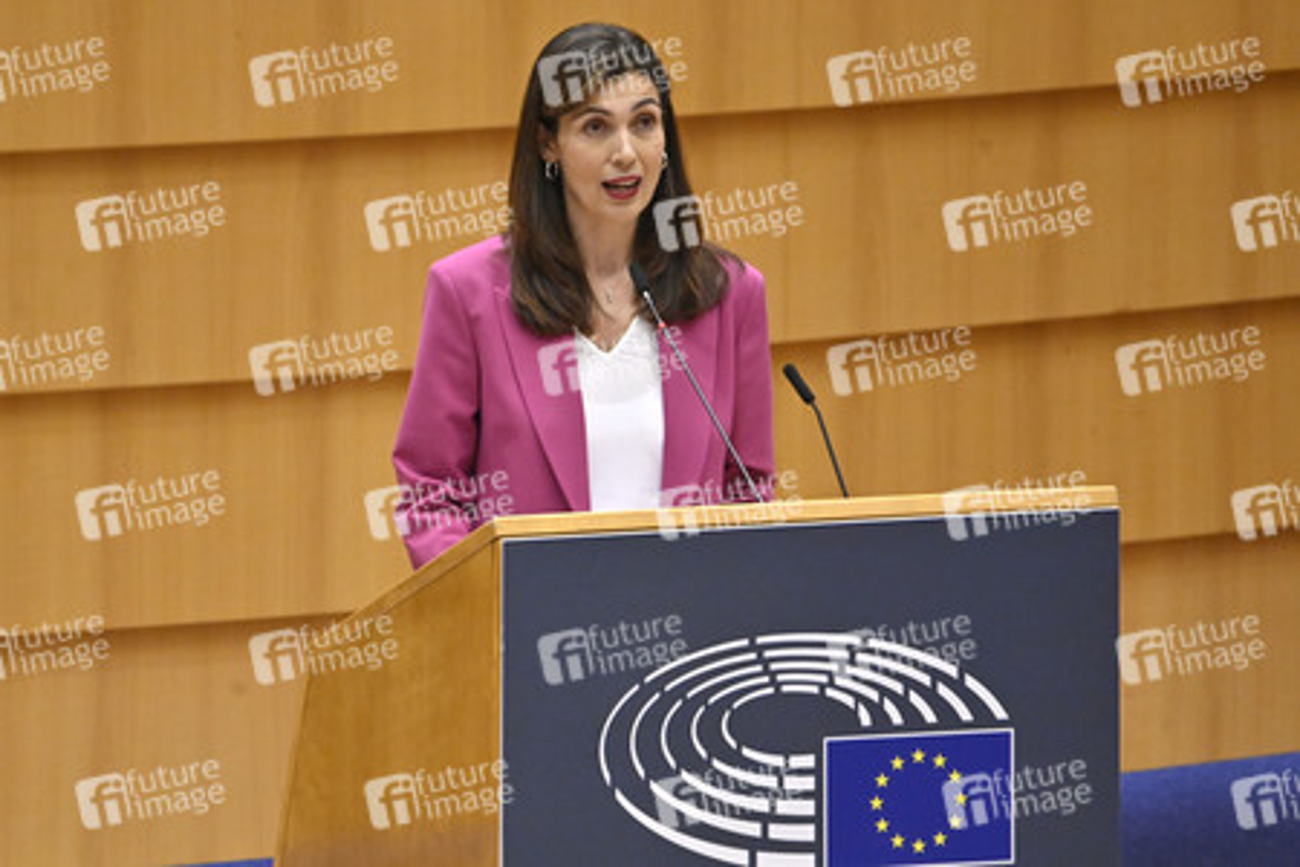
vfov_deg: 2.3
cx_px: 650
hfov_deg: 3.4
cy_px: 434
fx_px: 21665
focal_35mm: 600
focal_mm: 600
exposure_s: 1/640
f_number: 6.3
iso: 5000
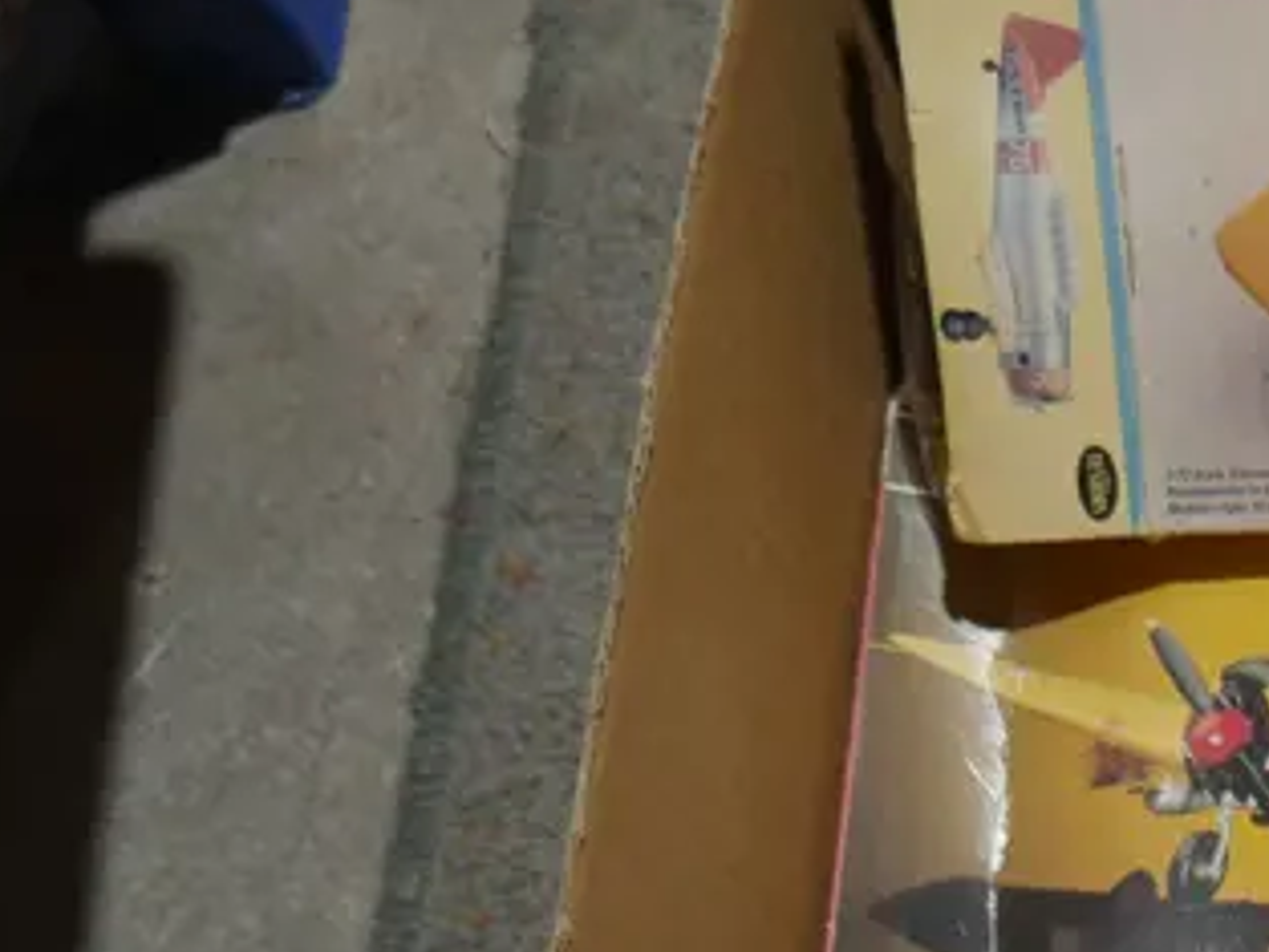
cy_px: 1035
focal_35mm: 98
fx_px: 3594
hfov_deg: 17.6
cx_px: 2003
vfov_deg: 14.8
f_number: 3.6
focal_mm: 15
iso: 200
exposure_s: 1/60
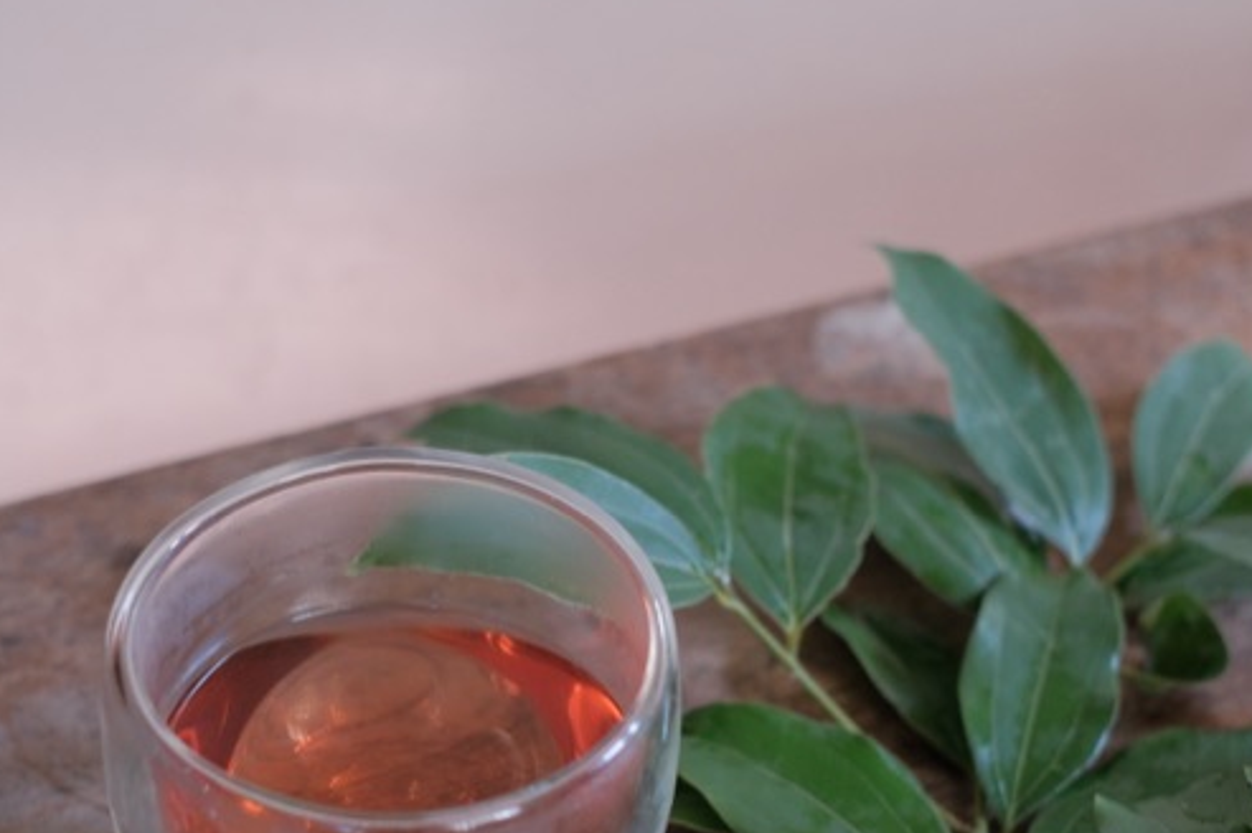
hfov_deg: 23.7
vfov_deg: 15.8
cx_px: 592
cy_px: 644
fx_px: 2989
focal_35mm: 86
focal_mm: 35
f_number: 2.8
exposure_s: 1/60
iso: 800
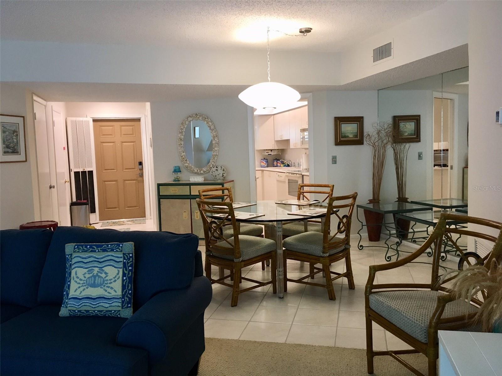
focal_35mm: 29
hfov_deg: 61.7
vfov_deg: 48.2
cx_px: 251
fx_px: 421
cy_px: 188
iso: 100
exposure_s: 1/30
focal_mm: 4.15
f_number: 2.2
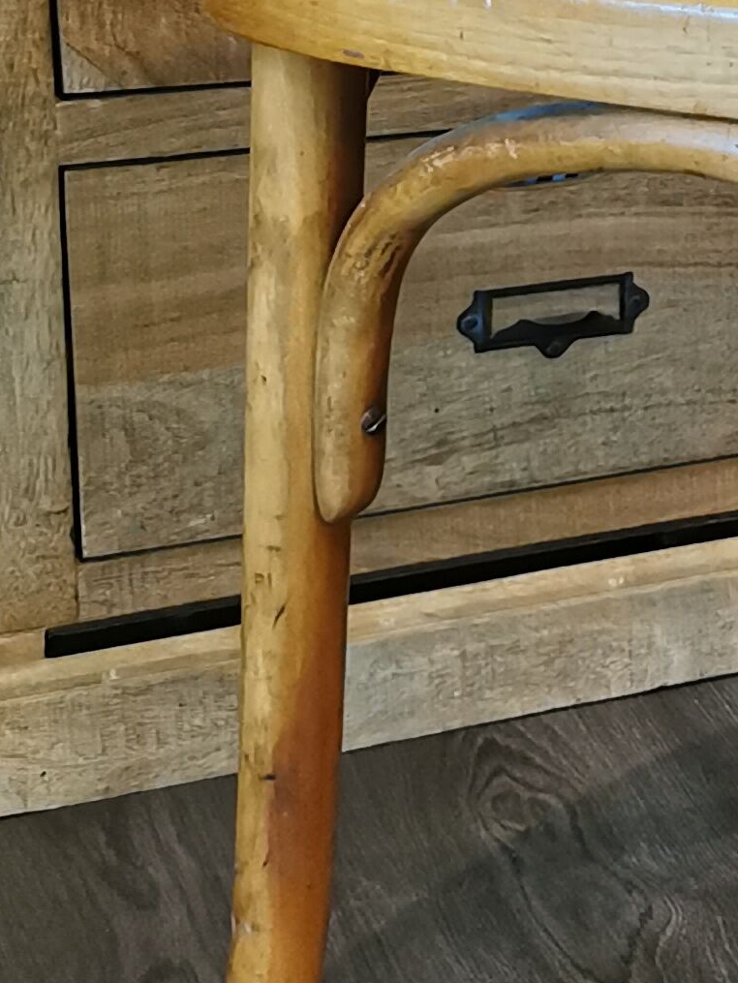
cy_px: -25
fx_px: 2756
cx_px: 1241
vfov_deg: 19.6
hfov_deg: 13.9
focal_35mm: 97
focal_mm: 5.58
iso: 400
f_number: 1.8
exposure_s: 1/100
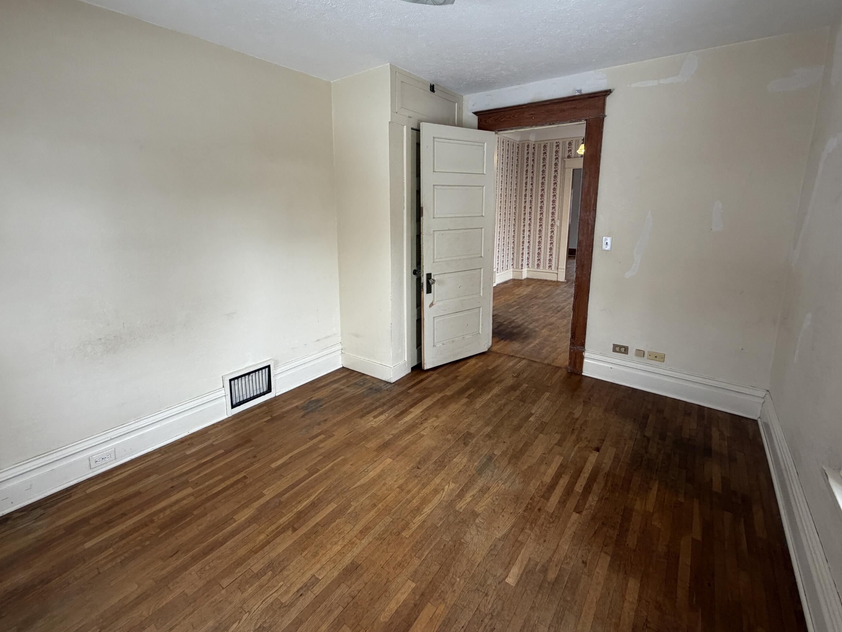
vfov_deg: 77.7
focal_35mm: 16
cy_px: 273
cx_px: 415
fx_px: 389
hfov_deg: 94.5
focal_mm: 2.22
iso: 250
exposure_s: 1/120
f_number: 2.2
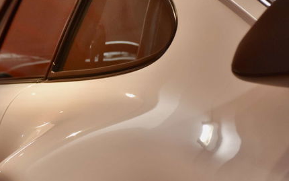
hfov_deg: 9.8
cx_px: 63
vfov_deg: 6.2
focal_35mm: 213
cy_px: 45
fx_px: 1678
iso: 900
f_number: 5.3
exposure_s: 1/60
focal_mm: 78
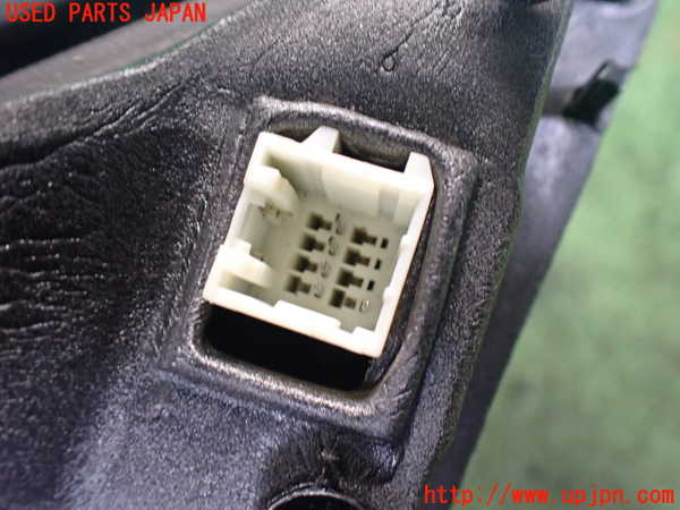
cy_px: 255
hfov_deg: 60.0
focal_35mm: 30
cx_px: 340
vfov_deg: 46.8
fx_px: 589
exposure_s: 1/40
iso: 800
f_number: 2.3
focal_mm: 5.4
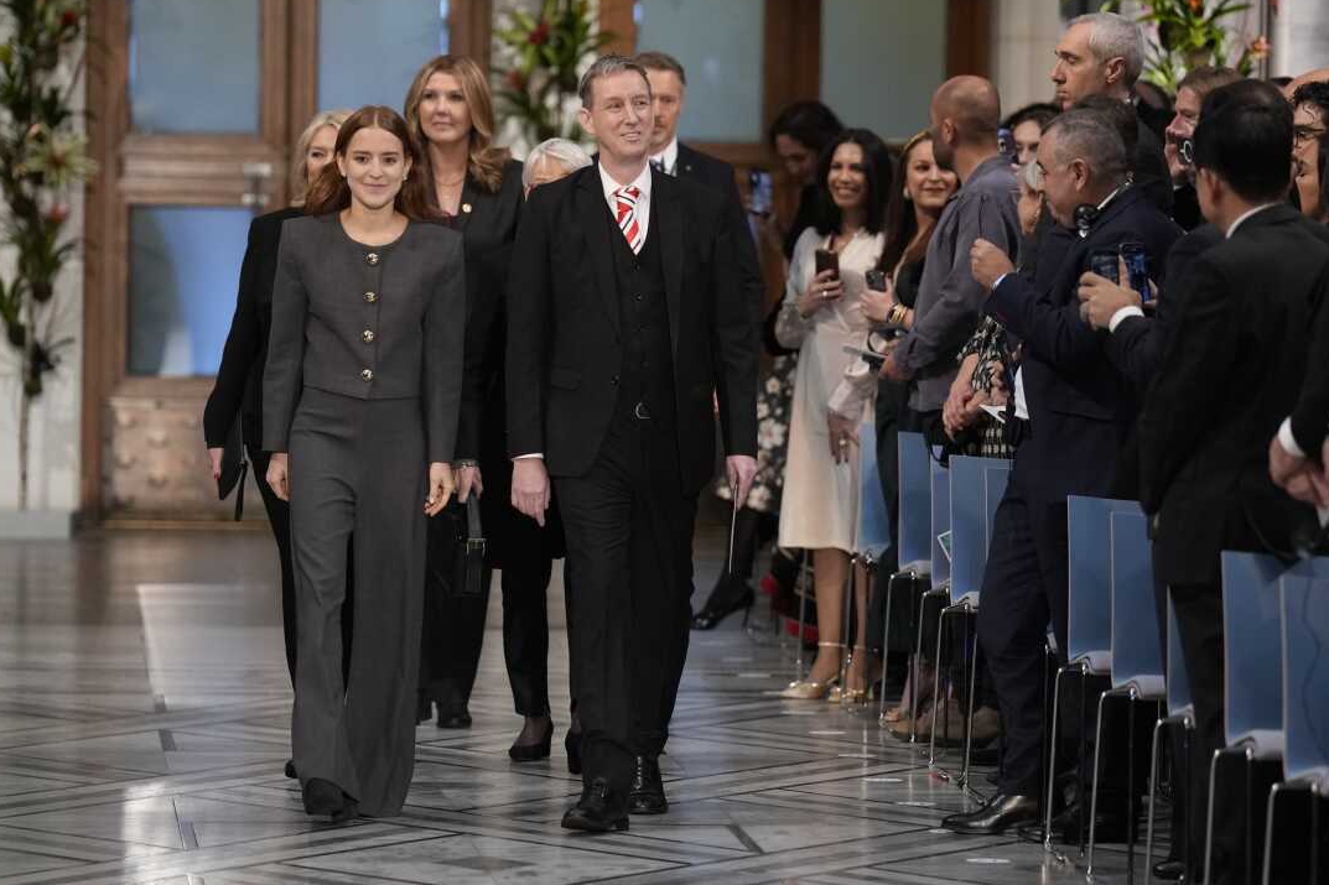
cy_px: 439
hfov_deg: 8.4
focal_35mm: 246
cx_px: 668
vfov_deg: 5.6
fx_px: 9079
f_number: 2.8
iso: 3200
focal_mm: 160
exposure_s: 1/250
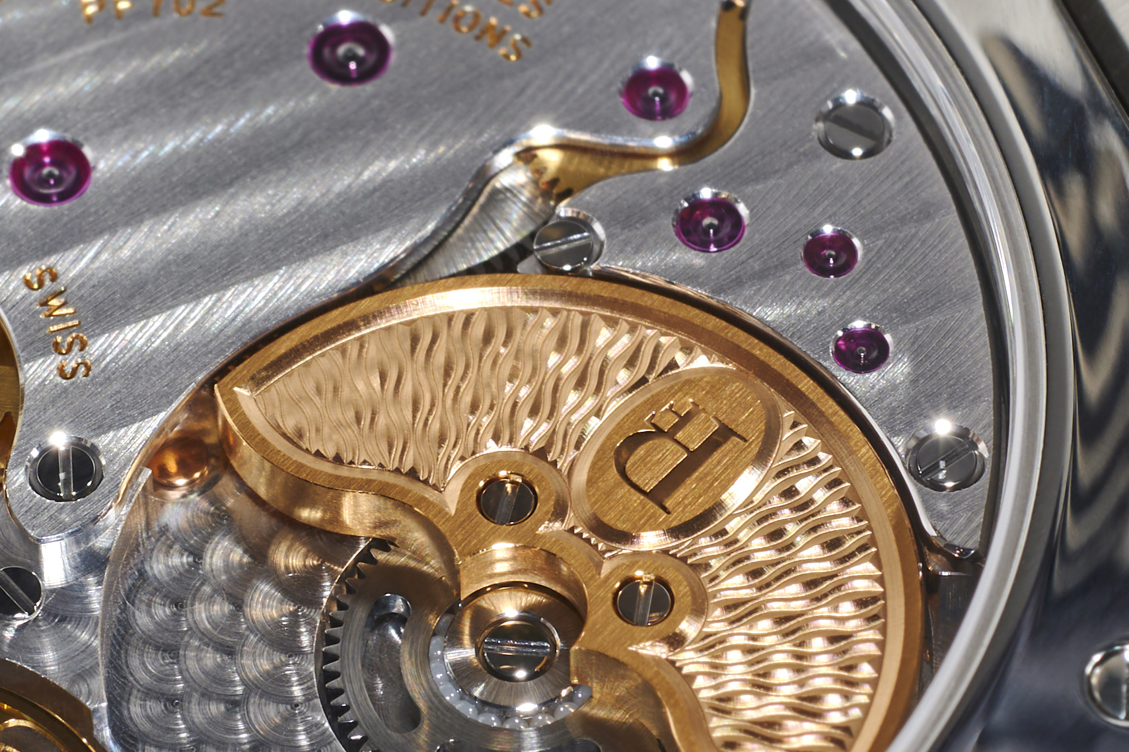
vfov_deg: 4.4
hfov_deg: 6.6
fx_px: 9846
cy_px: 363
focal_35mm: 314
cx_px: 158
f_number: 13
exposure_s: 1/160
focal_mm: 60
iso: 100
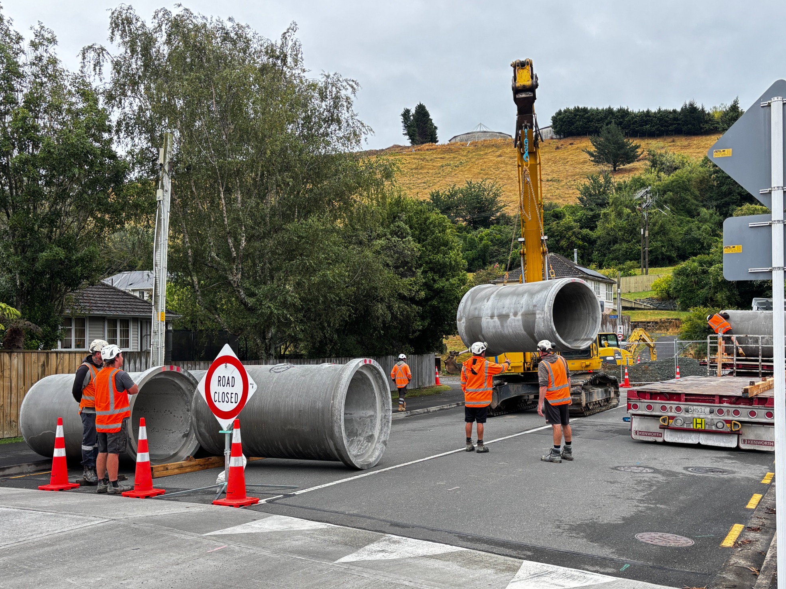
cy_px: 327
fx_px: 772
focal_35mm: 34
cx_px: 383
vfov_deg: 41.7
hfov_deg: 54.0
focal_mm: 5.96
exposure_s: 1/121
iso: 100
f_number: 1.6
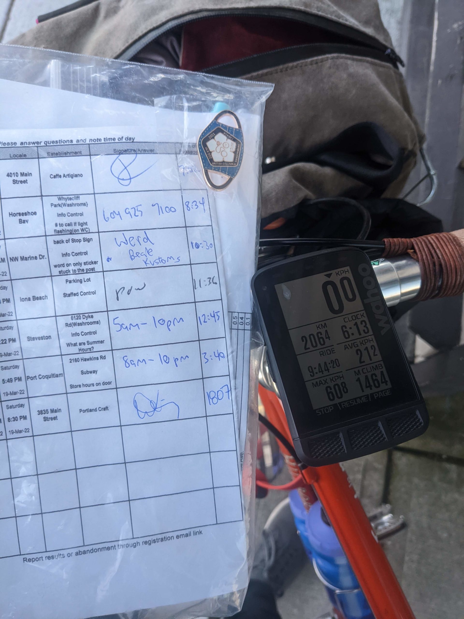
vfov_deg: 65.3
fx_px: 483
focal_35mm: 27
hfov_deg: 51.4
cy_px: 310
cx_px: 232
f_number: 1.73
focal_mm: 4.38
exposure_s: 1/79.8
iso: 69
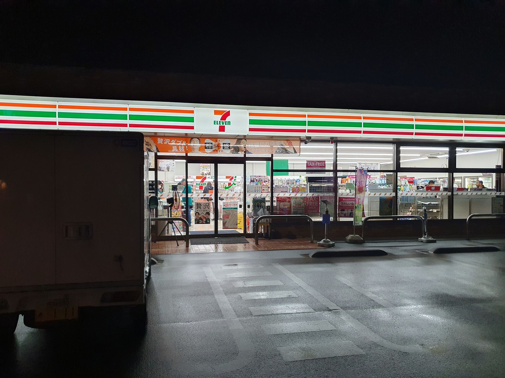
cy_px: 189
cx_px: 252
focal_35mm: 26
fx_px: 379
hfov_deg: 67.3
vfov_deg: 53.1
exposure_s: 1/120
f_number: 1.5
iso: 200
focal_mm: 4.32
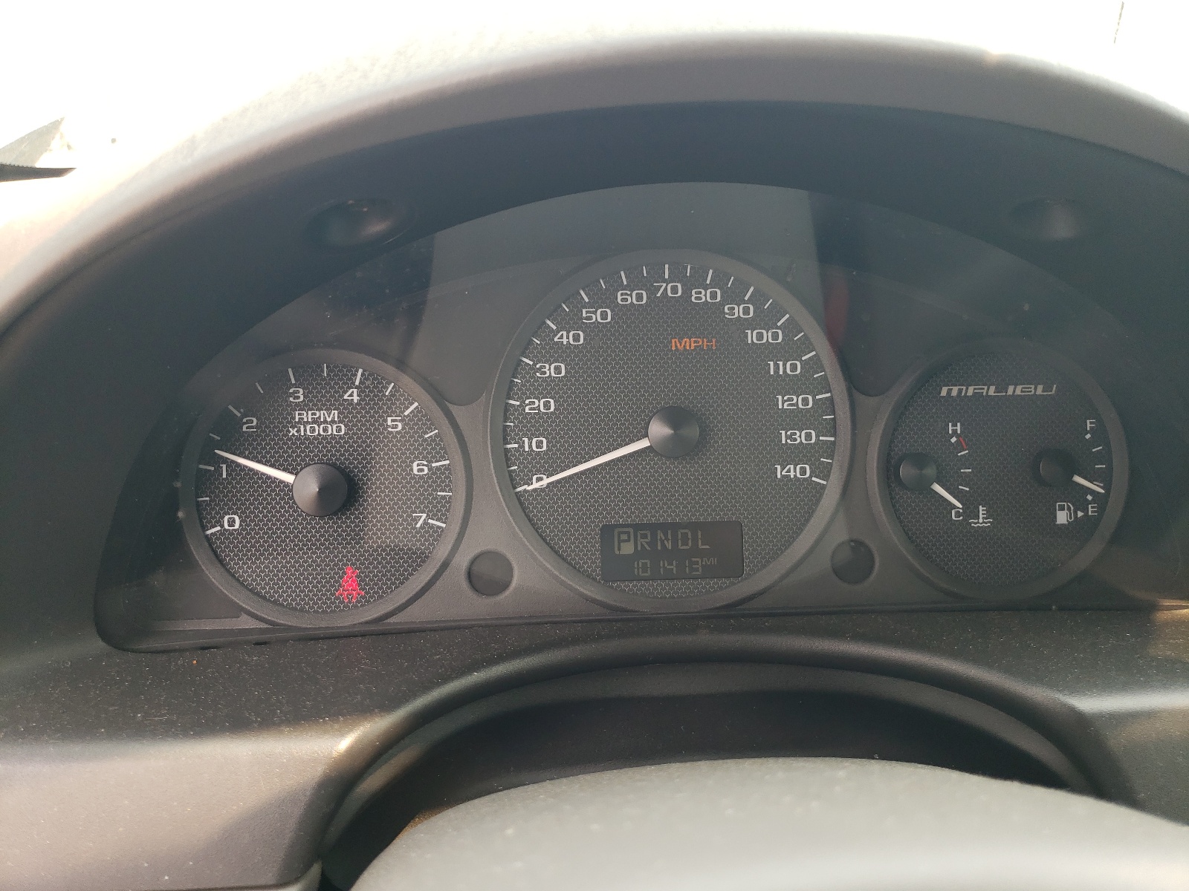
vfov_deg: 53.1
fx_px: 893
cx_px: 594
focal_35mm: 26
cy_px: 446
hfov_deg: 67.3
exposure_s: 1/238
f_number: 1.5
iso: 50
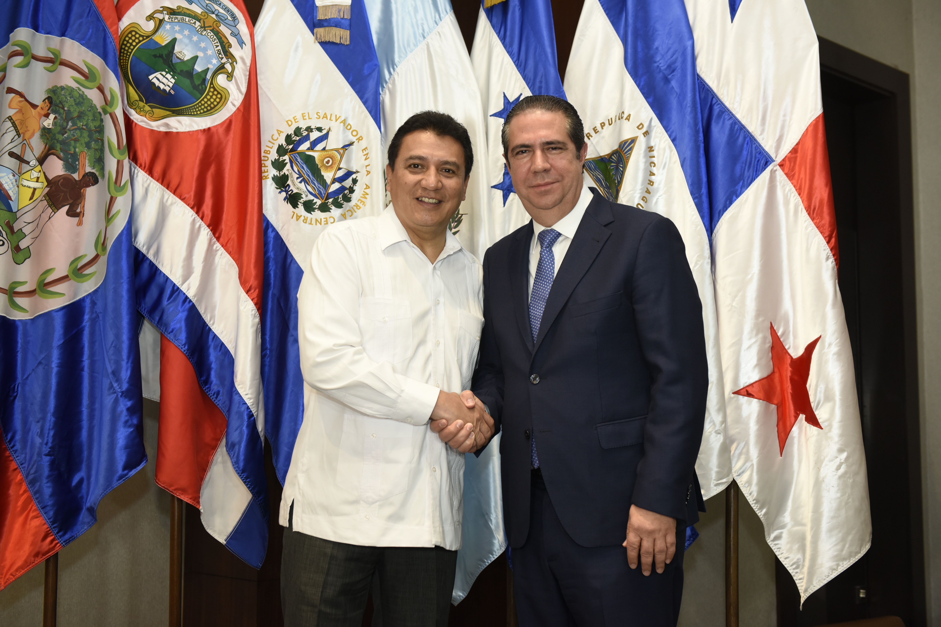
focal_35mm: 48
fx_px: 1255
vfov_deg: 28.1
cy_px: 314
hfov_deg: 41.1
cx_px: 470
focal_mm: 48
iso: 1250
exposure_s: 1/100
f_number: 4.5
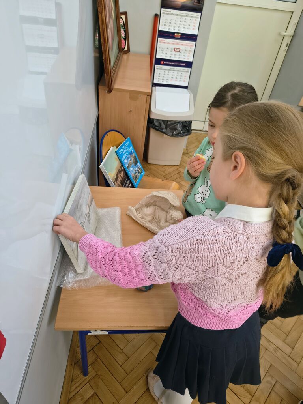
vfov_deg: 73.9
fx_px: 268
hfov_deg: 58.9
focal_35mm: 23
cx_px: 152
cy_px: 202
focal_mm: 5.56
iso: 350
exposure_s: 1/100
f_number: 1.8
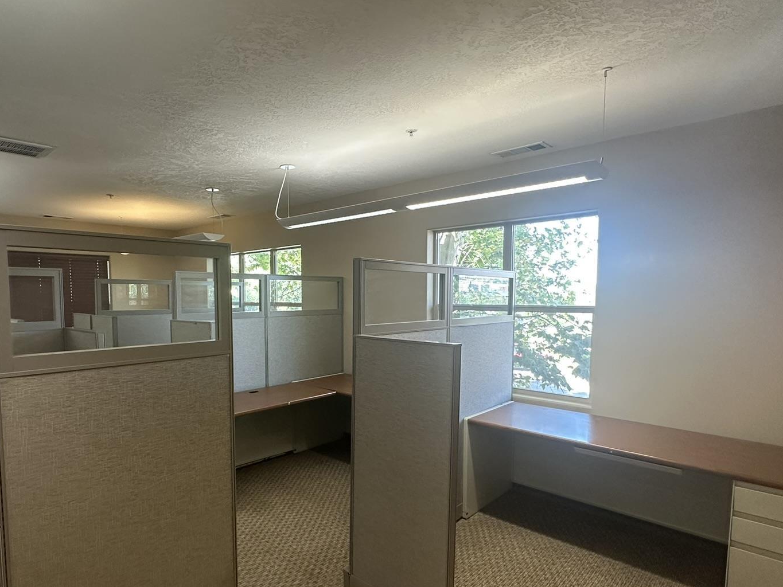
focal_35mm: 21
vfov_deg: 63.3
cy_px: 328
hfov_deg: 78.5
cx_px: 337
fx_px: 475
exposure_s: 1/120
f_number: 2.2
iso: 250
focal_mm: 2.22
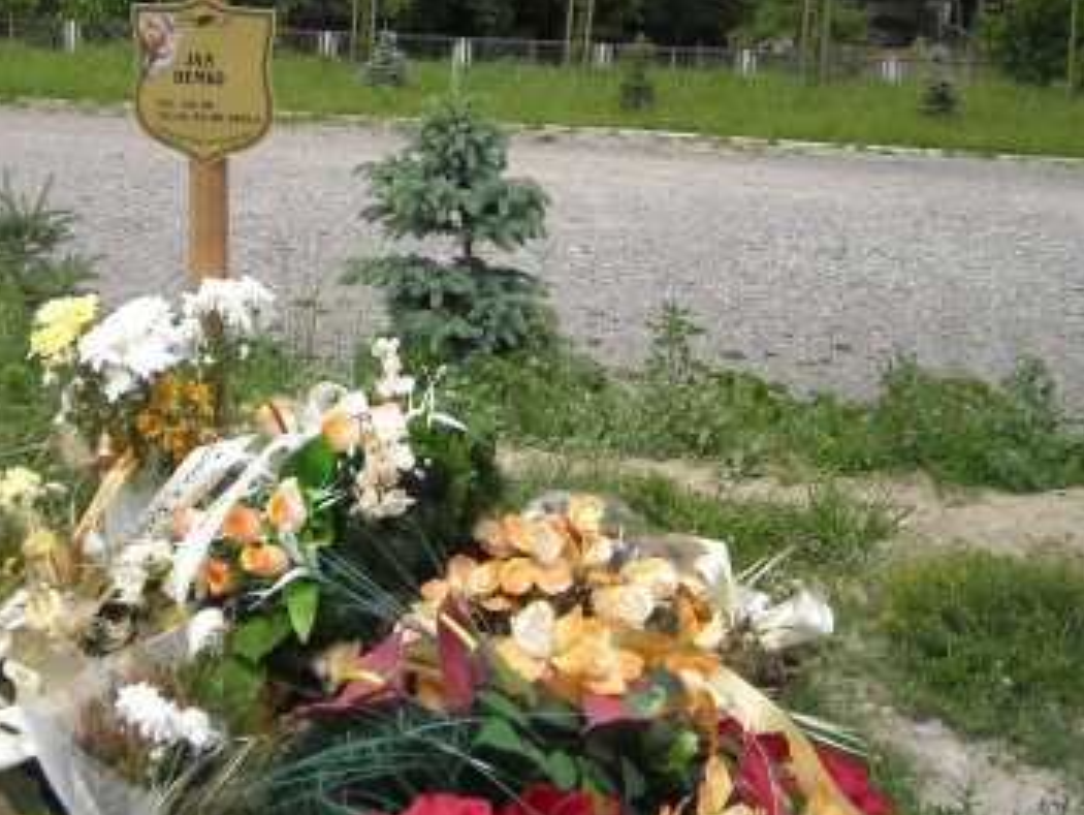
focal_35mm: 64
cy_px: 236
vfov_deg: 22.8
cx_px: 273
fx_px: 2006
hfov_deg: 29.8
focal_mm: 5.7
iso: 64
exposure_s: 1/284
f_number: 5.6
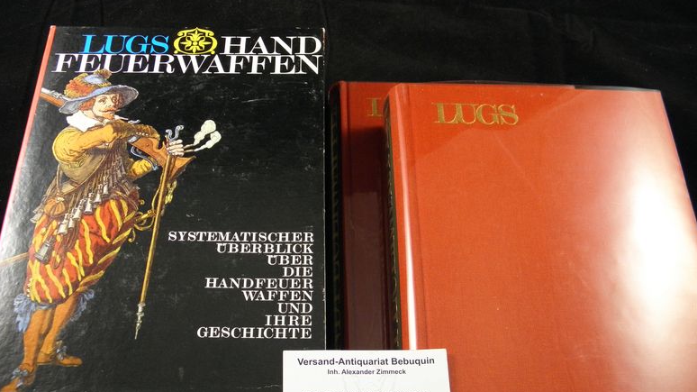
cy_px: 246
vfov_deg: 31.0
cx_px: 341
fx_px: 702
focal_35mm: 38
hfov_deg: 52.8
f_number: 3.7
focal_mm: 6.2
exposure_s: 1/30
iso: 200
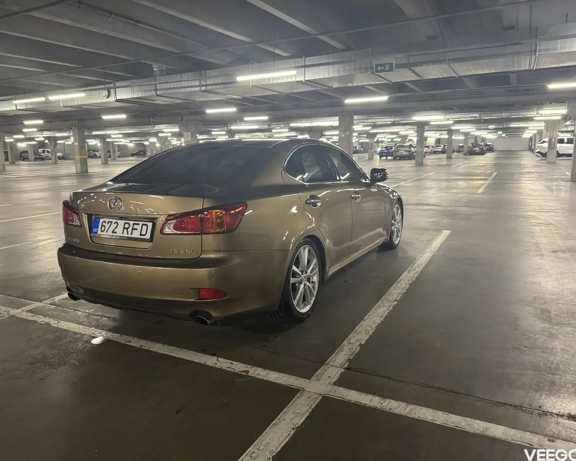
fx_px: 443
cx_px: 265
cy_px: 225
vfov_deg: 54.9
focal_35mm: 26
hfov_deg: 65.9
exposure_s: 1/50
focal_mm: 6.76
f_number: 1.78
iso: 500
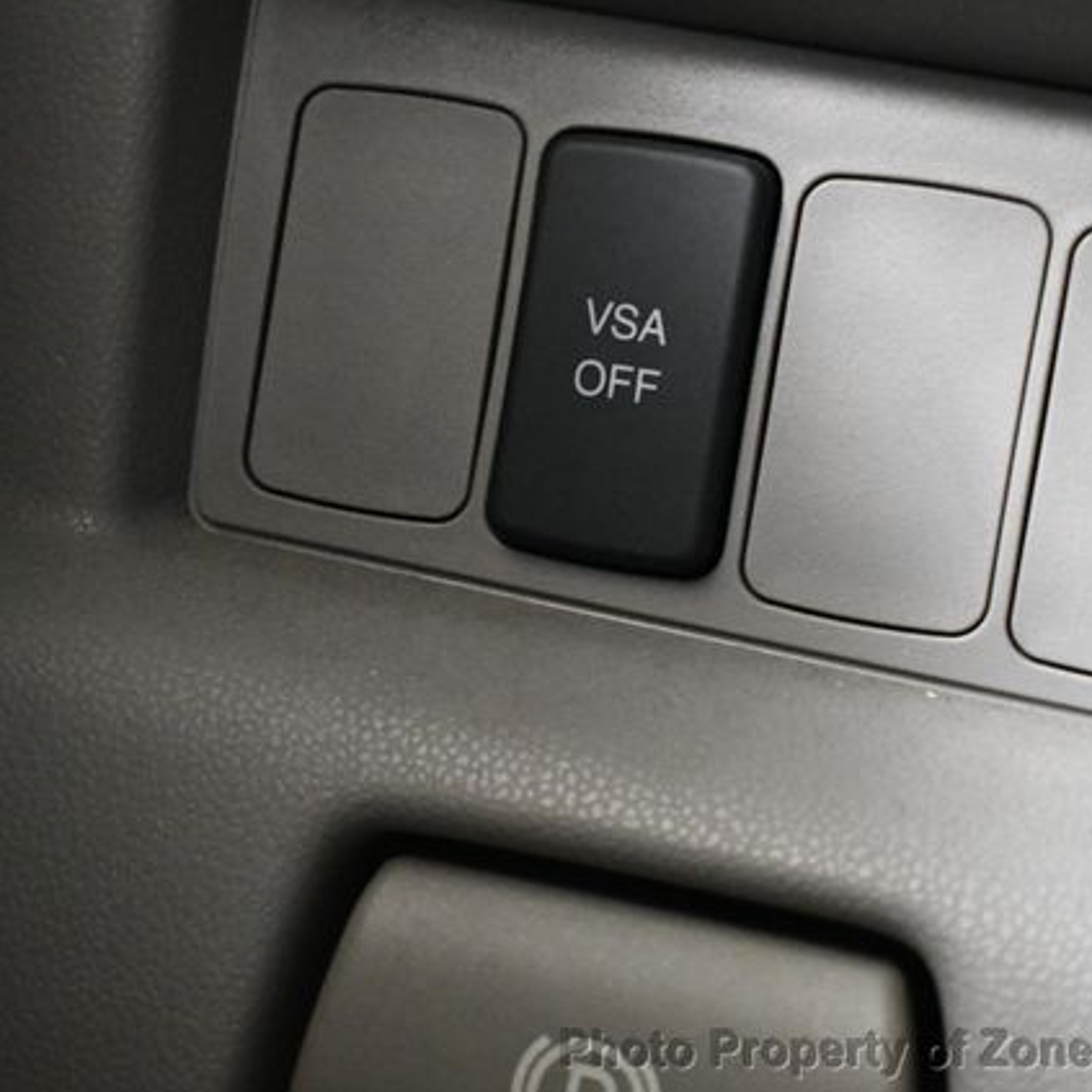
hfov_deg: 19.3
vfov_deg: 19.3
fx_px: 3212
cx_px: 529
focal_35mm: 90
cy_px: 547
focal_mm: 35
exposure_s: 1/60
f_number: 4.5
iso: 6400
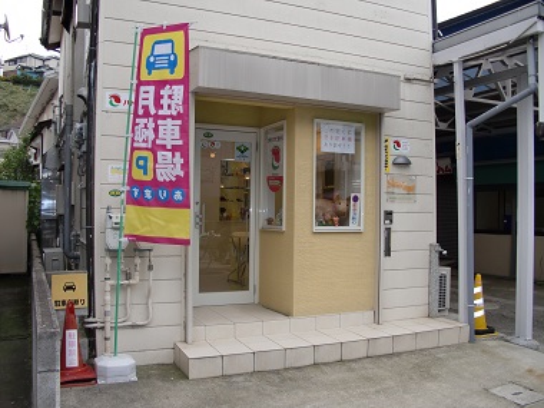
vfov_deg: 39.7
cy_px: 204
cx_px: 272
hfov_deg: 51.4
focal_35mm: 36
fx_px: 566
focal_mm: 6.3
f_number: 2.8
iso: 64
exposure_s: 1/250
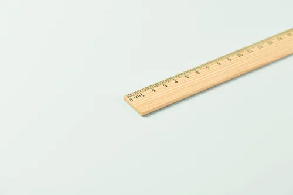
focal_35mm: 105
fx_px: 854
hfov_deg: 19.5
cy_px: 98
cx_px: 146
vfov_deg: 13.0
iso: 100
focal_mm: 105
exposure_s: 1/125
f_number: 11
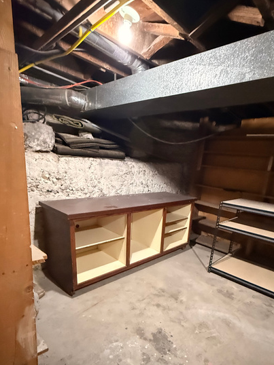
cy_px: 225
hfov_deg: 65.6
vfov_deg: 80.5
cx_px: 156
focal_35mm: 20
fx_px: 211
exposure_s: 1/40
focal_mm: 2.22
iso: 1250
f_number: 2.2
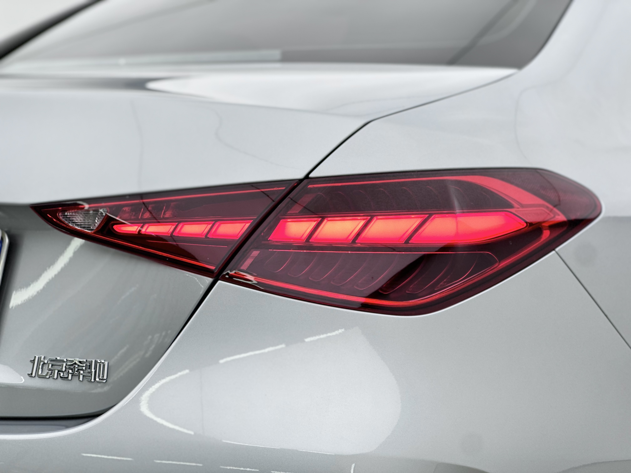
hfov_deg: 25.3
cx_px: 316
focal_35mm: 77
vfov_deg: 19.1
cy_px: 236
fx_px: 1404
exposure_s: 1/100
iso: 50
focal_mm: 9
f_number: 2.8
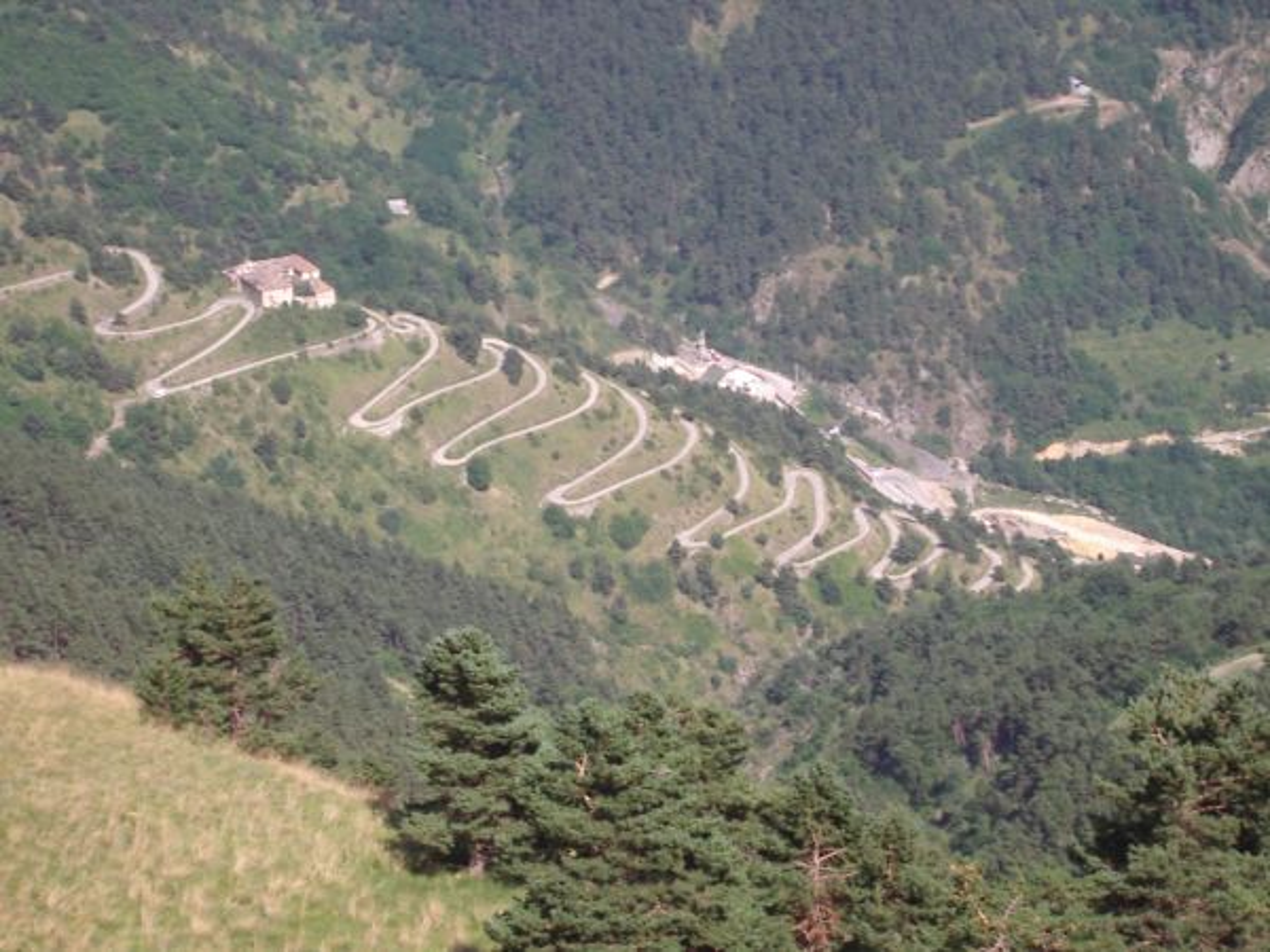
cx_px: 635
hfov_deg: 19.6
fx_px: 3669
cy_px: 476
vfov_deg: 14.8
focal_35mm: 100
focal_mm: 15.2
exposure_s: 1/125
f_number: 8.3
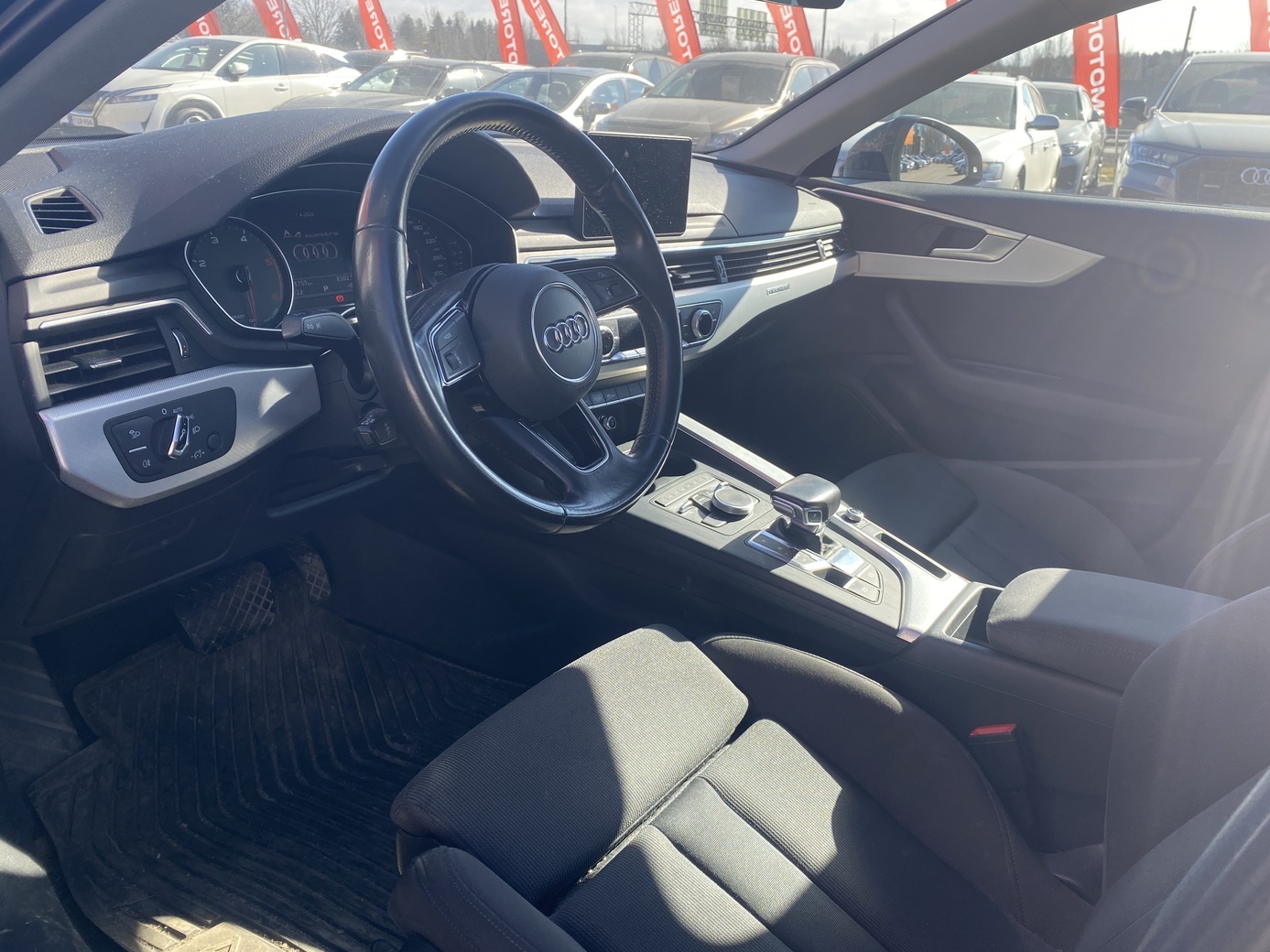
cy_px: 460
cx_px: 646
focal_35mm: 27
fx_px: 990
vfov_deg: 51.3
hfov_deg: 65.3
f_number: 1.8
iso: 32
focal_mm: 4.25
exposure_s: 1/436
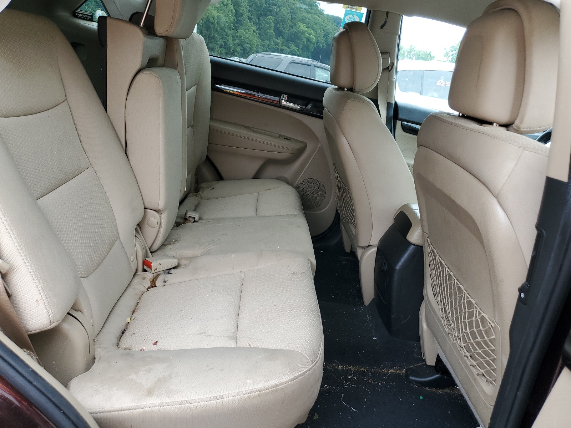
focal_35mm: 26
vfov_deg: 53.1
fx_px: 429
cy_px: 214
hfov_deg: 67.3
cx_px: 286
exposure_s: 1/250
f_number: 1.5
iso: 50
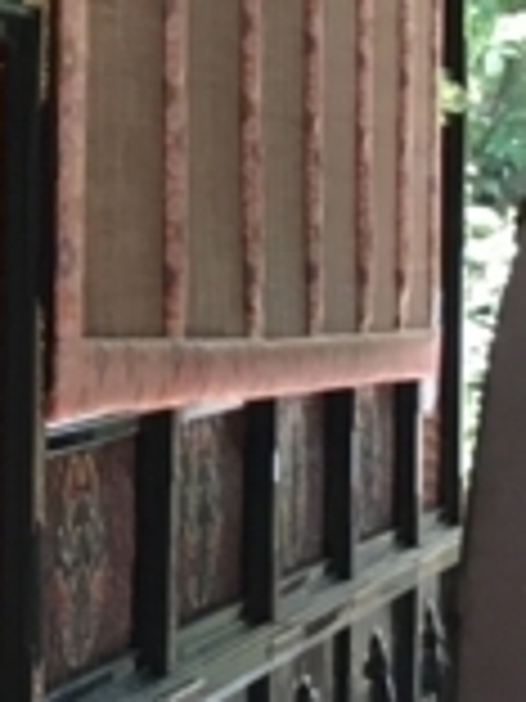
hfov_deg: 7.4
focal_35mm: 190
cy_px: 122
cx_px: -670
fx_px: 3849
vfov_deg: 10.4
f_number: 2.2
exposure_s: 1/30
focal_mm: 4.15
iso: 64
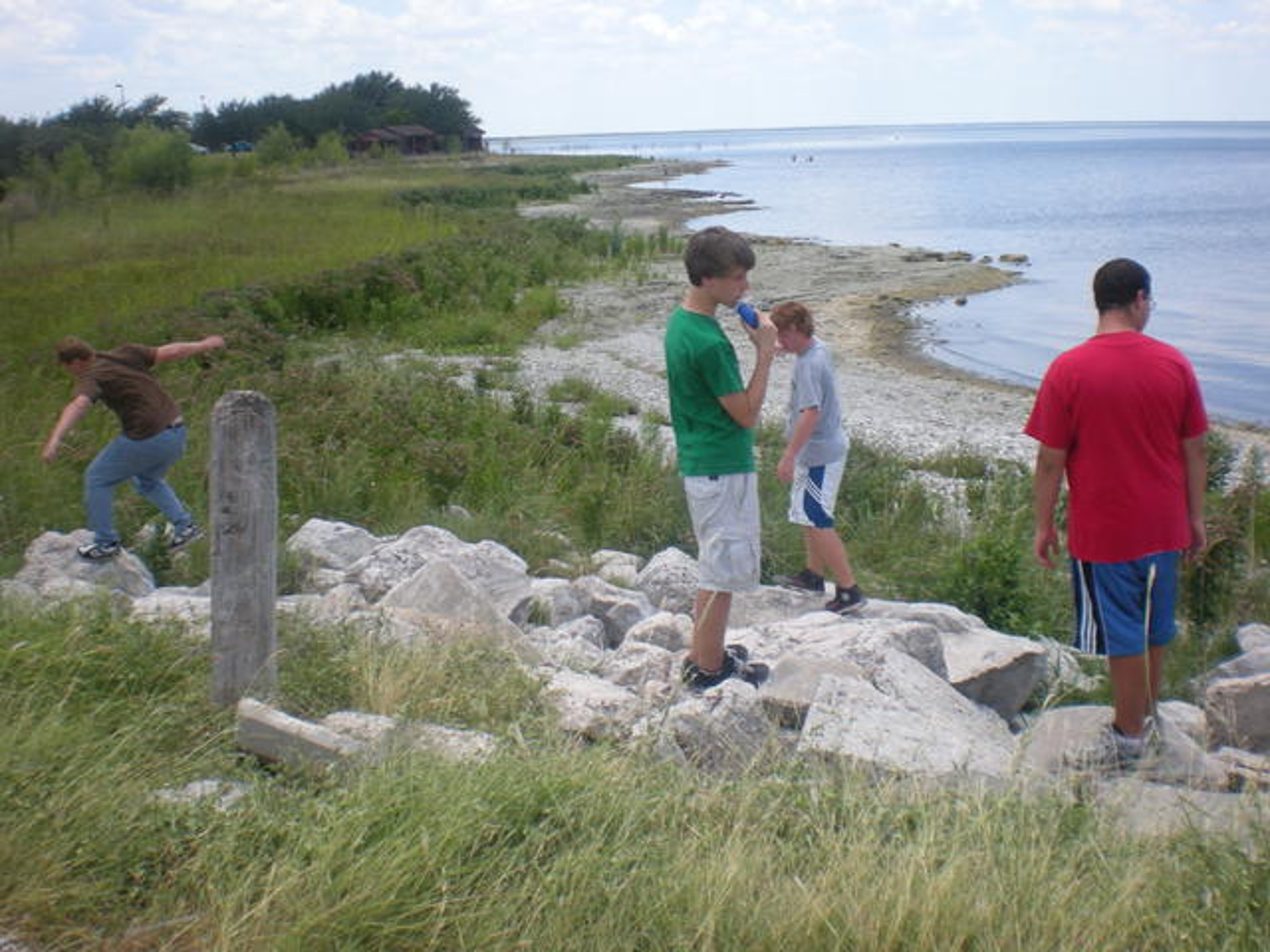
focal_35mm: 38
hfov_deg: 49.0
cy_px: 476
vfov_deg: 37.7
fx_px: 1394
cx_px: 635
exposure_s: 1/282
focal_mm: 6.3
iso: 64
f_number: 4.6
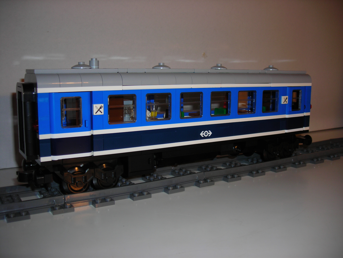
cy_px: 129
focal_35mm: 38
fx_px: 377
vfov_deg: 37.7
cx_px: 172
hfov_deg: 49.0
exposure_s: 1/60.1
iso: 50
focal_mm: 6.3
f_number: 3.2
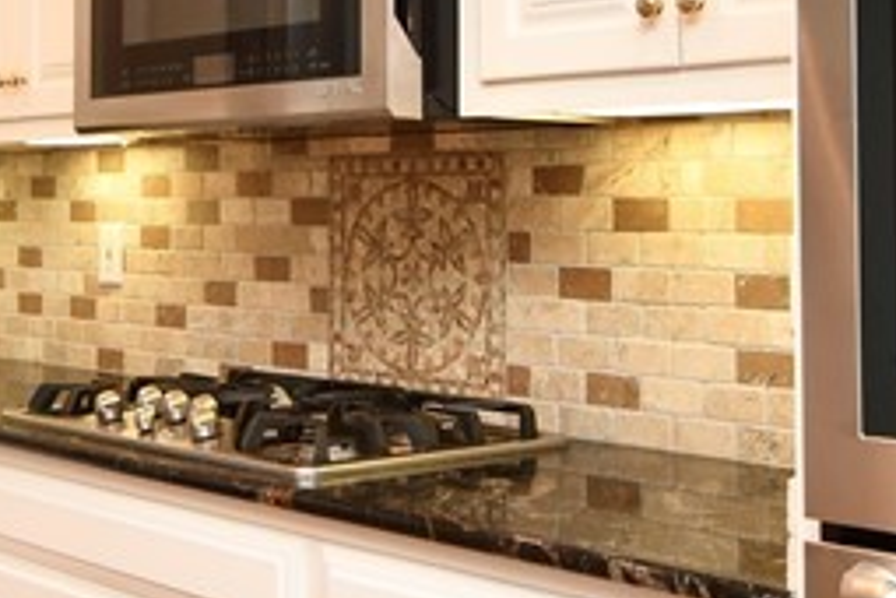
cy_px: 130
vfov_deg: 21.0
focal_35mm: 64
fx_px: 1593
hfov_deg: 30.9
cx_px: 235
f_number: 4
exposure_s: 1/60
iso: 450
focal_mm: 10
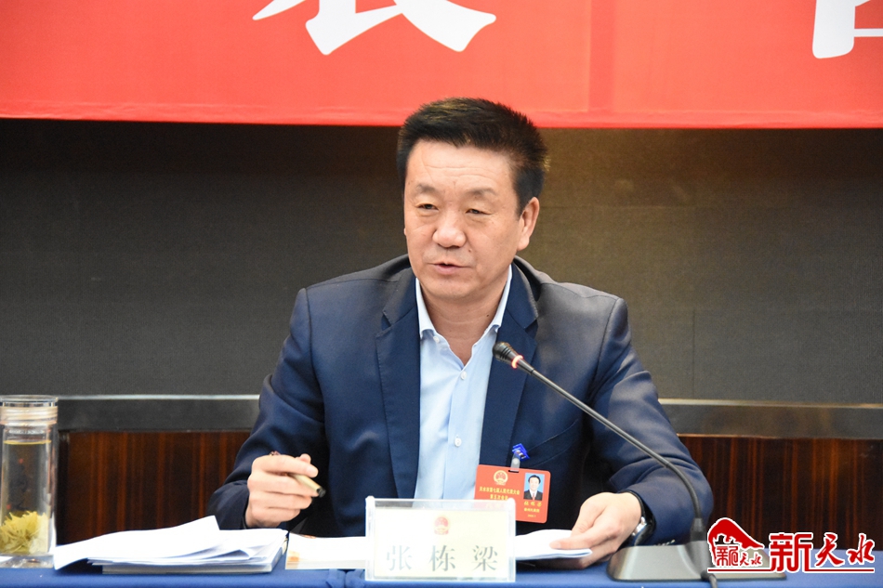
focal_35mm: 135
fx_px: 3310
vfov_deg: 10.2
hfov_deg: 15.2
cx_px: 442
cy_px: 294
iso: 10000
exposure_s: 1/160
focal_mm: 90
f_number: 5.3
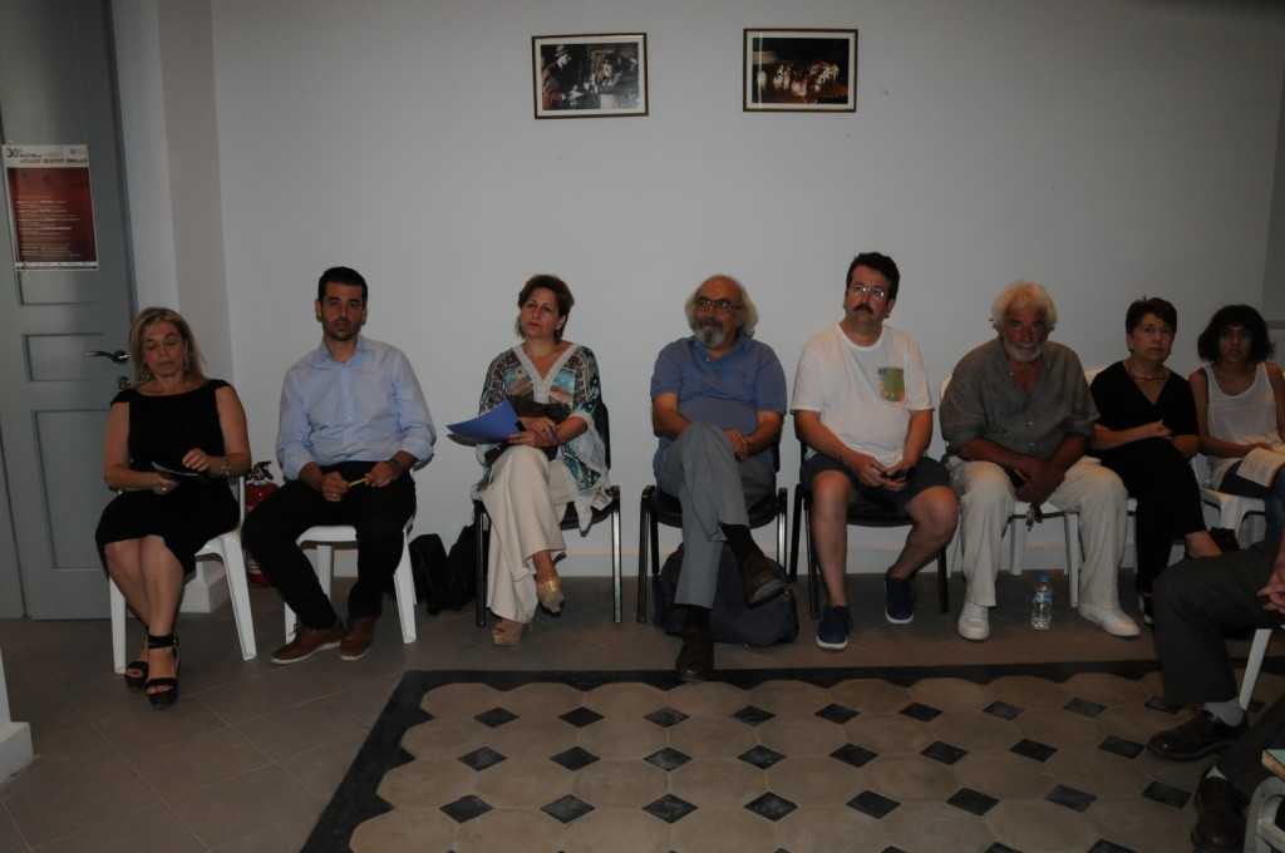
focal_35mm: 27
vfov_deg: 47.8
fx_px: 963
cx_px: 642
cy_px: 426
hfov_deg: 67.4
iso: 800
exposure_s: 1/60
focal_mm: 18
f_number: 7.1
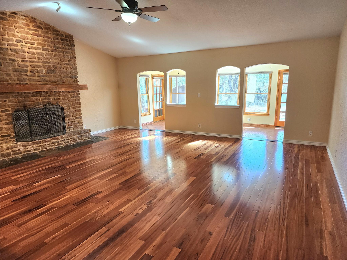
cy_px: 130
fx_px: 231
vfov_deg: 58.9
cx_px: 174
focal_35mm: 23
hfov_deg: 73.9
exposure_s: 1/120
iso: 160
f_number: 1.8
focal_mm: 6.4
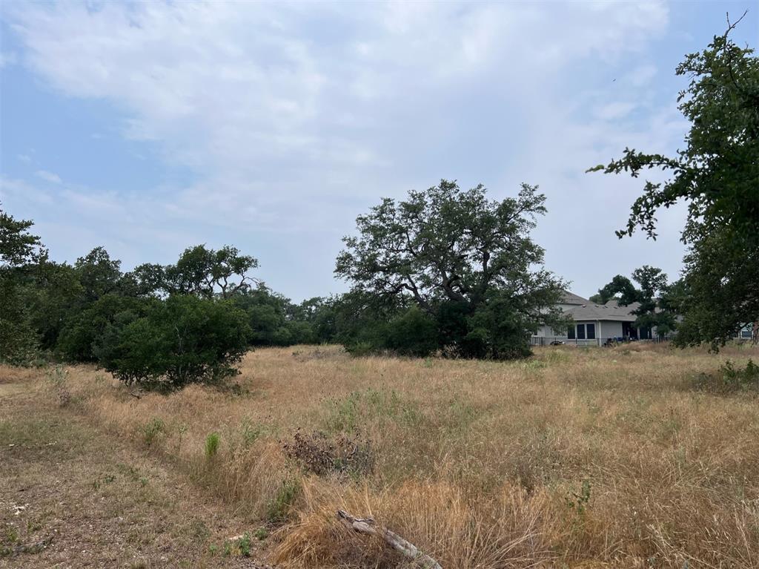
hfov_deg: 67.3
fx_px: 570
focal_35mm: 26
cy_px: 284
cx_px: 380
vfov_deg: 53.0
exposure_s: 1/6579
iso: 50
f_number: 1.5
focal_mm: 5.7
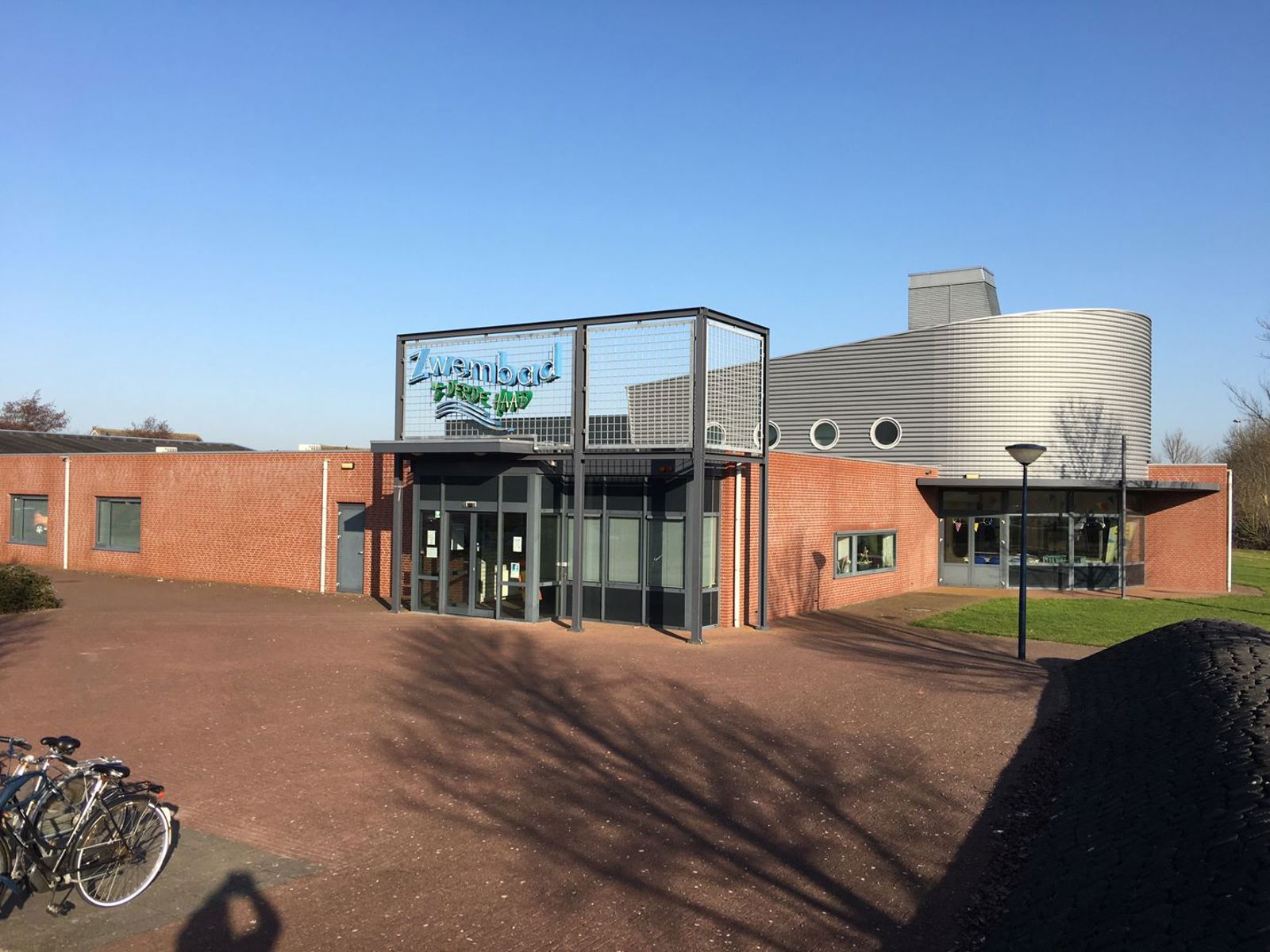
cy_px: 476
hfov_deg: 61.7
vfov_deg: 48.2
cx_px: 635
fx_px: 1064
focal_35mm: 29
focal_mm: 4.15
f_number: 2.2
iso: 25
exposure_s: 1/1221
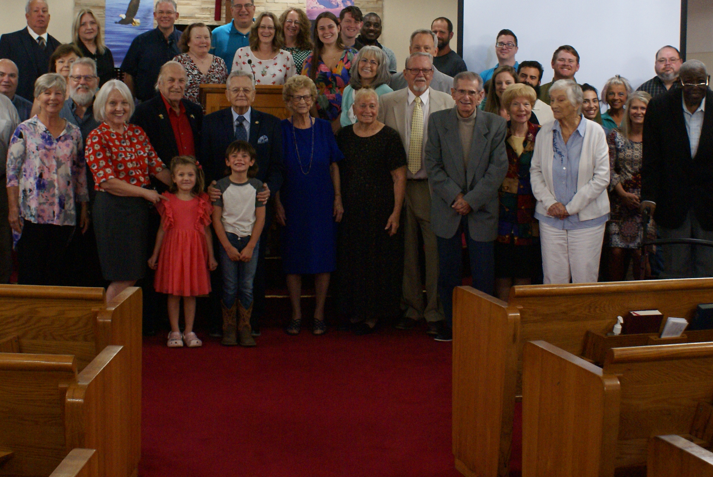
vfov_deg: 26.3
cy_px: 130
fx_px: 1011
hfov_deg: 38.8
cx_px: 317
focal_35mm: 51
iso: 400
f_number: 4
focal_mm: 22
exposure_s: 1/15
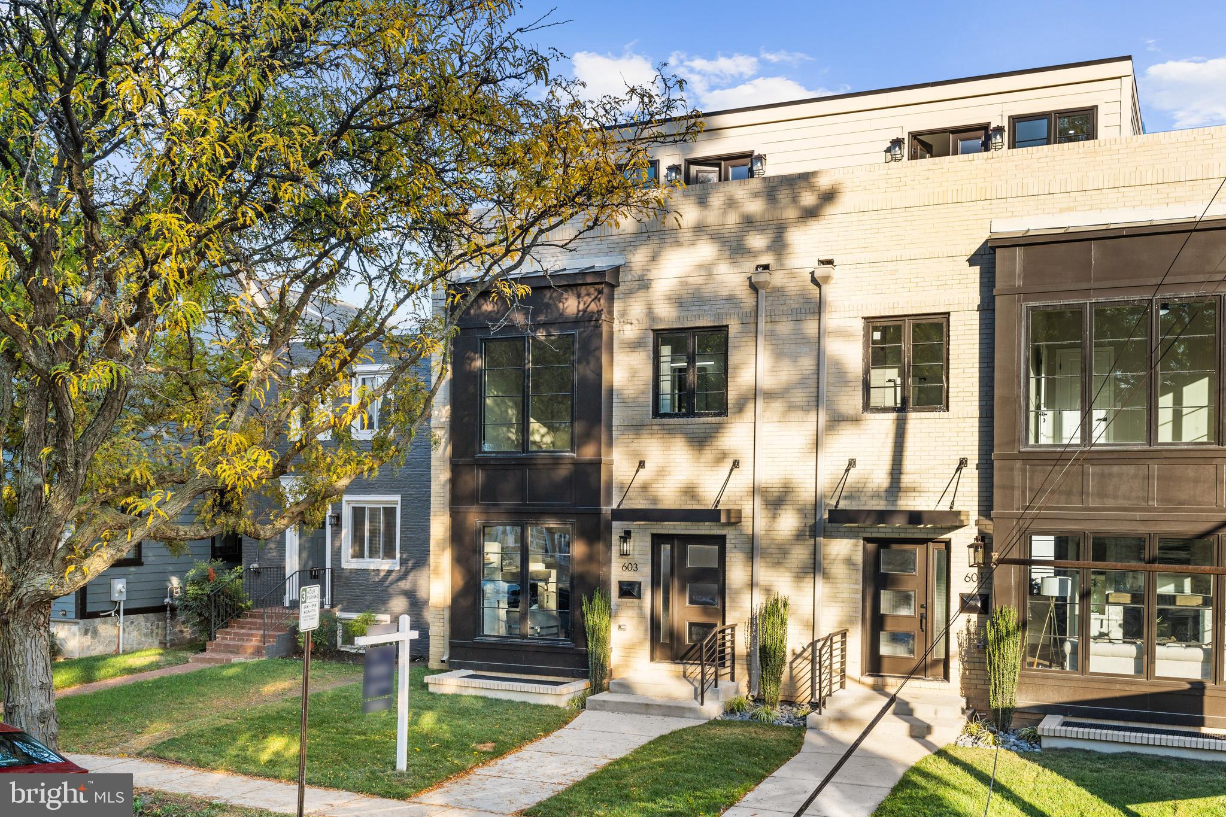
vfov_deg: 37.8
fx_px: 1192
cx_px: 613
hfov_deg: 54.4
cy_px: 408
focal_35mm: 35
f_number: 8
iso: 100
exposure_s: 1/160
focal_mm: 35
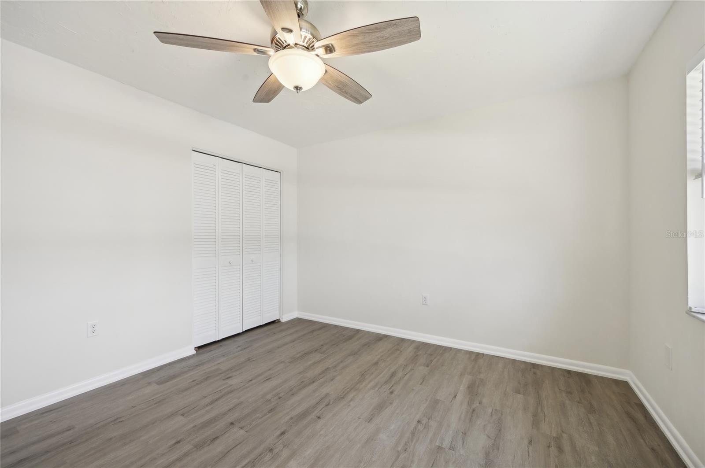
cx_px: 352
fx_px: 274
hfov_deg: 104.3
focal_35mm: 14
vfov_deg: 81.1
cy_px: 234
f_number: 8
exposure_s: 1/50
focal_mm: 14
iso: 400
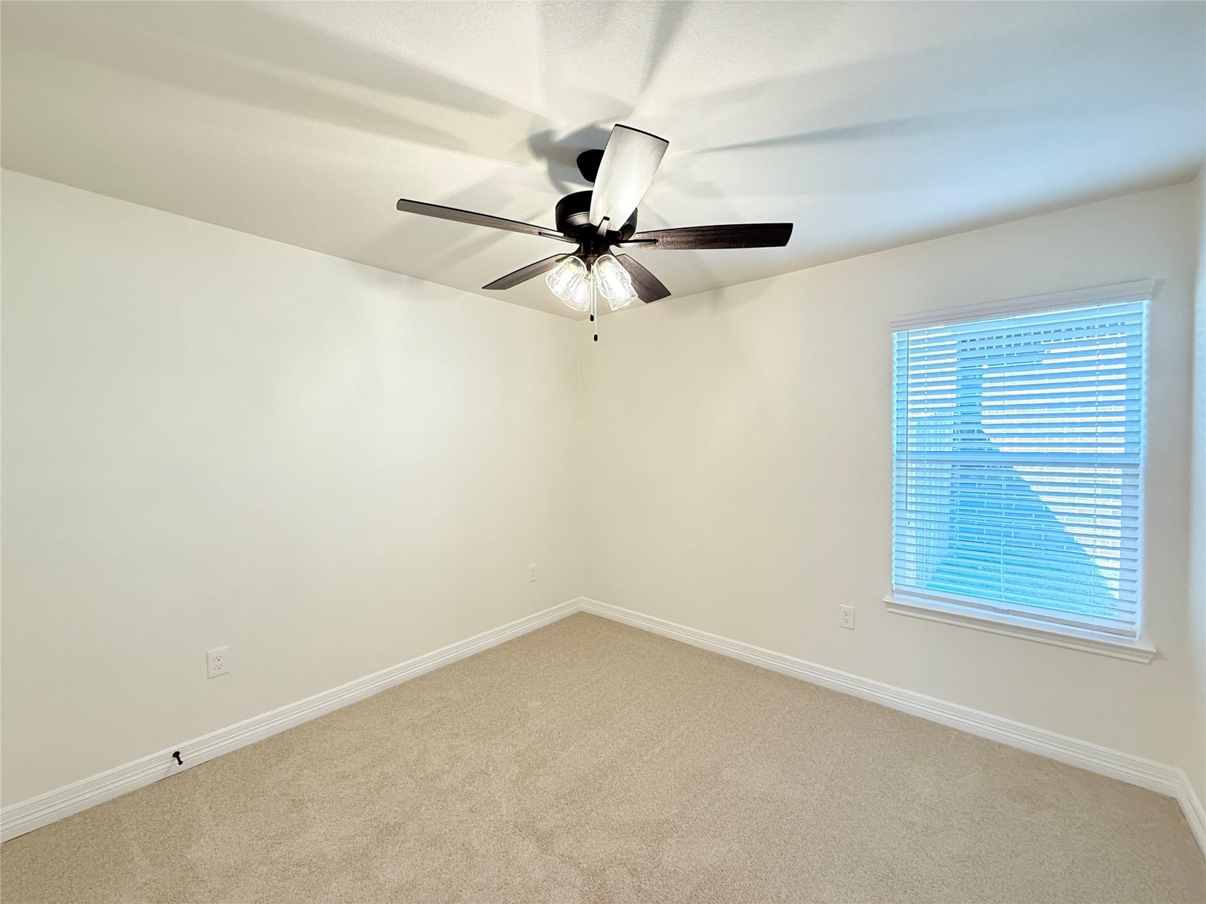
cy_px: 452
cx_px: 603
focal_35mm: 14
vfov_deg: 85.7
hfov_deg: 102.1
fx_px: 488
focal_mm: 2.22
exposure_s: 1/120
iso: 400
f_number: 2.2
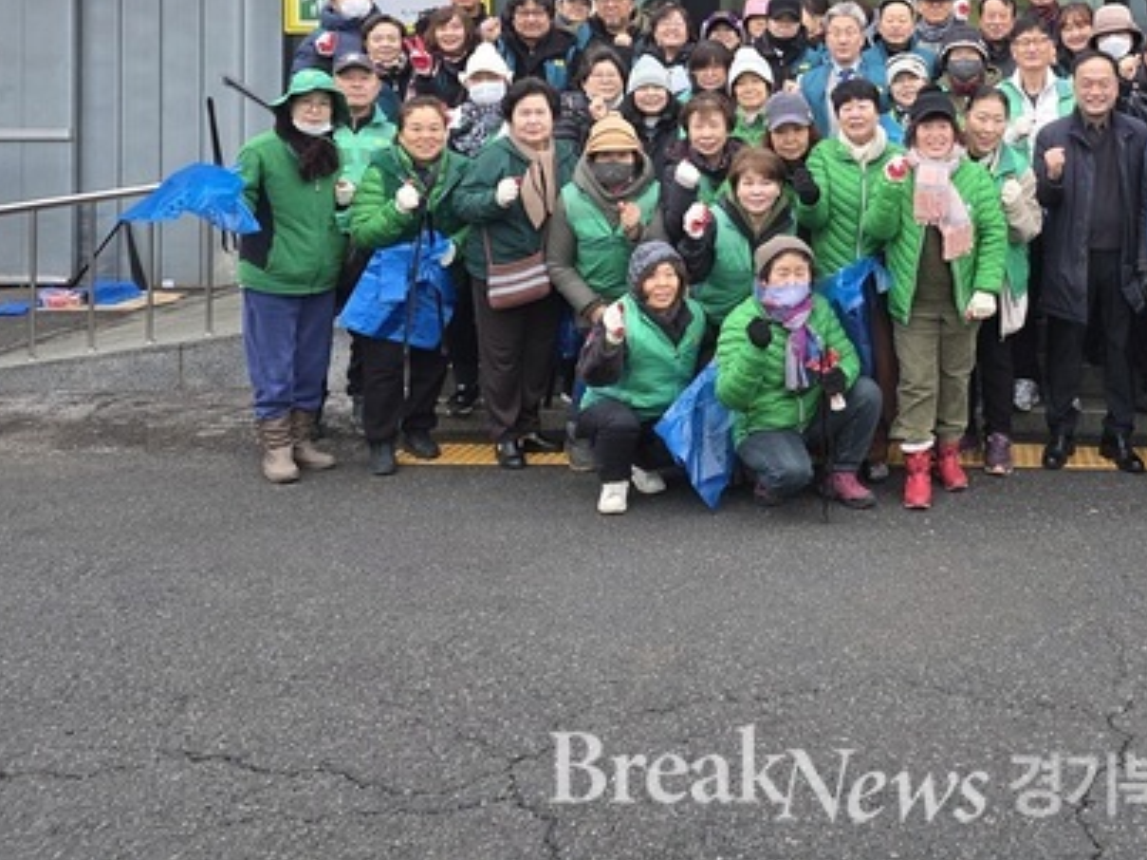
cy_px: 118
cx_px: 953
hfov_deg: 44.0
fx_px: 1325
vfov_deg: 34.3
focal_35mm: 40
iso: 250
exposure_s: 1/120
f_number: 1.7
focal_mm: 6.3
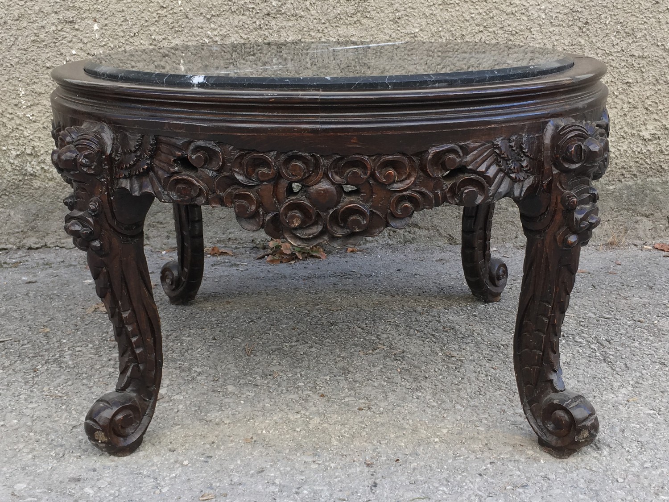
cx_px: 334
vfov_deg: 48.2
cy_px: 251
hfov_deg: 61.7
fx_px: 560
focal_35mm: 29
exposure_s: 1/127
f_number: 2.2
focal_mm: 4.15
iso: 25
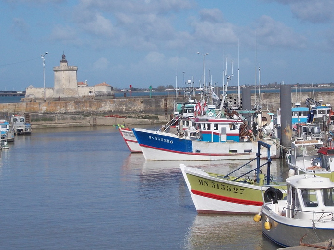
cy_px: 116
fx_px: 984
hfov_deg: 19.3
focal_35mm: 102
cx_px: 176
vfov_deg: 14.5
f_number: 8.6
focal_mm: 10
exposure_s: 1/320
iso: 80
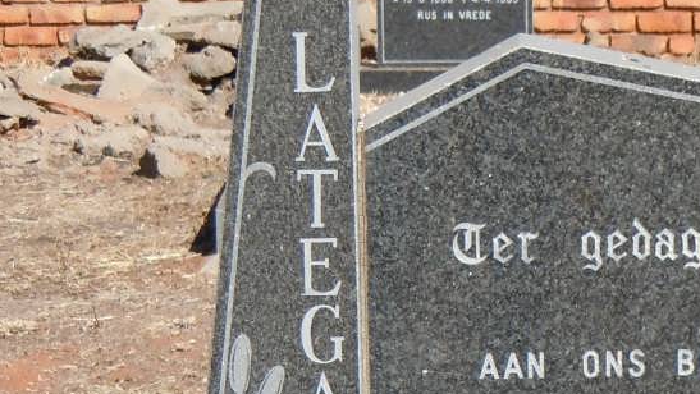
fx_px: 3416
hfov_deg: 11.7
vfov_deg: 6.6
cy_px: 505
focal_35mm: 184
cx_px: 540
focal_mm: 13.9
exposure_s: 1/250
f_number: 8.6
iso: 200
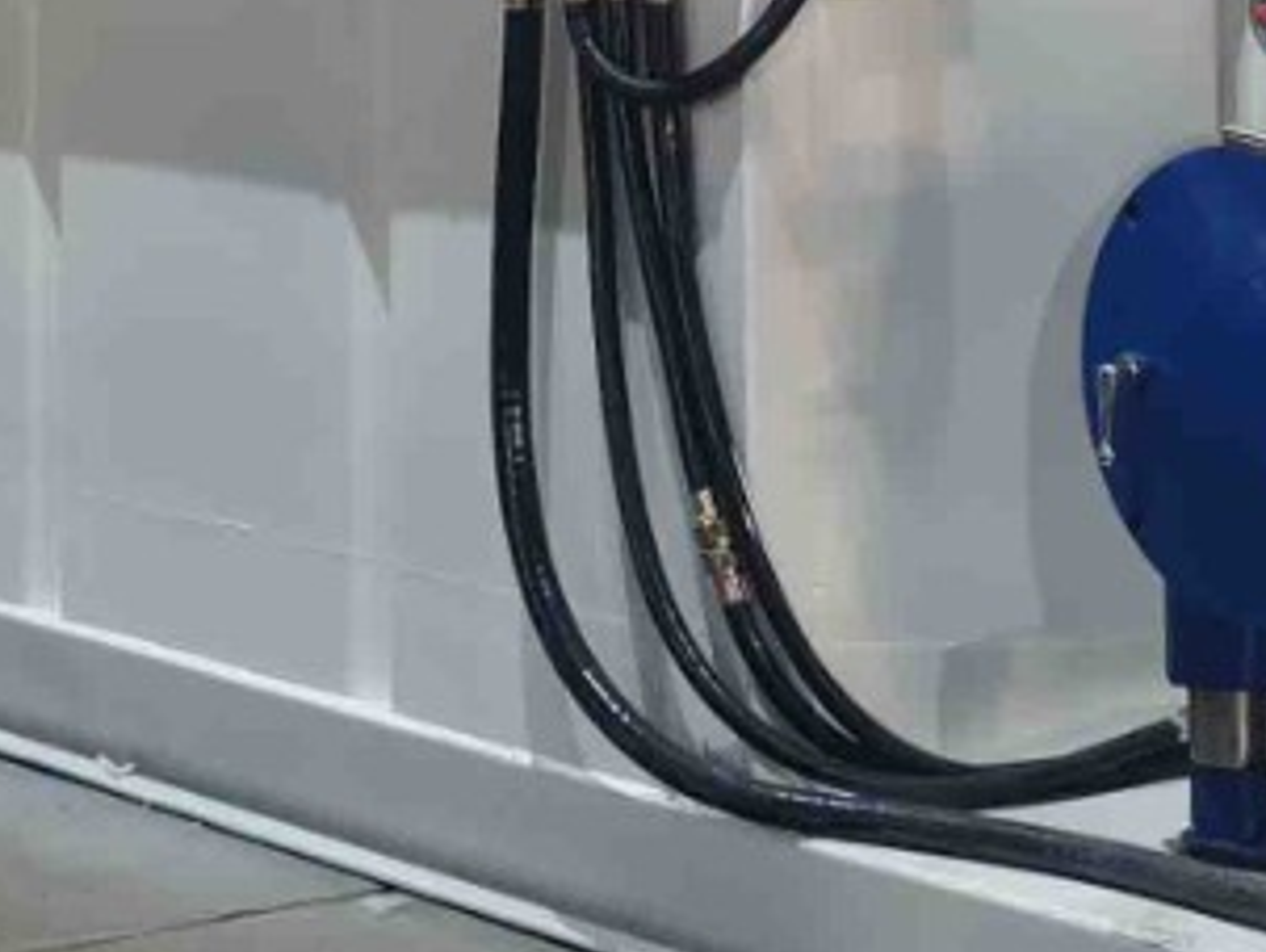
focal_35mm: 143
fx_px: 5234
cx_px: 713
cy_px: -315
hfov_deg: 13.8
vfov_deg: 10.2
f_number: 1.6
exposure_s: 1/50
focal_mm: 5.56
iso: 160
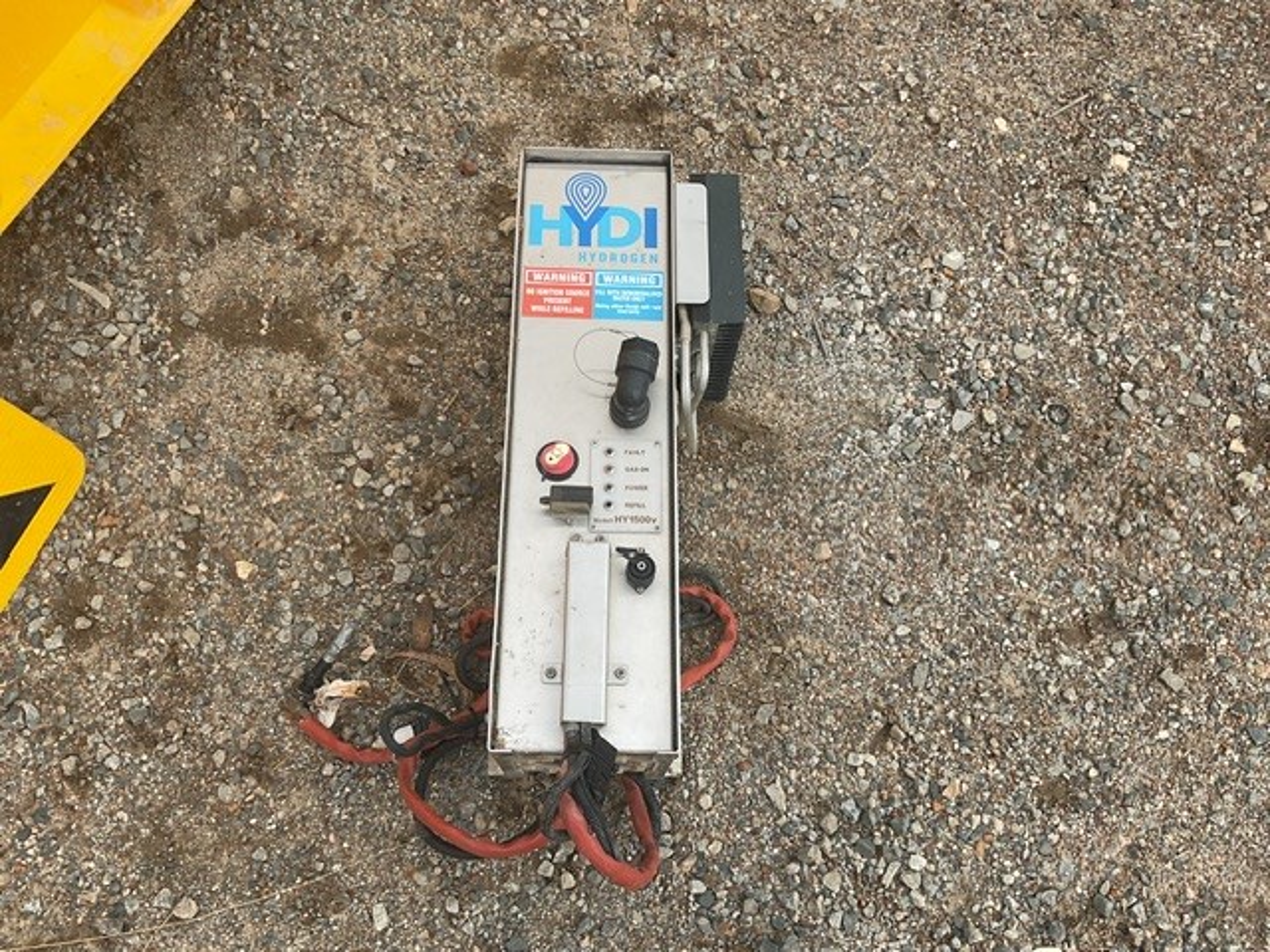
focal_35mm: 29
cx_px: 635
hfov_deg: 61.7
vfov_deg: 48.2
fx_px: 1064
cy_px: 476
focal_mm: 3
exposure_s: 1/944
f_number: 1.8
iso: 16
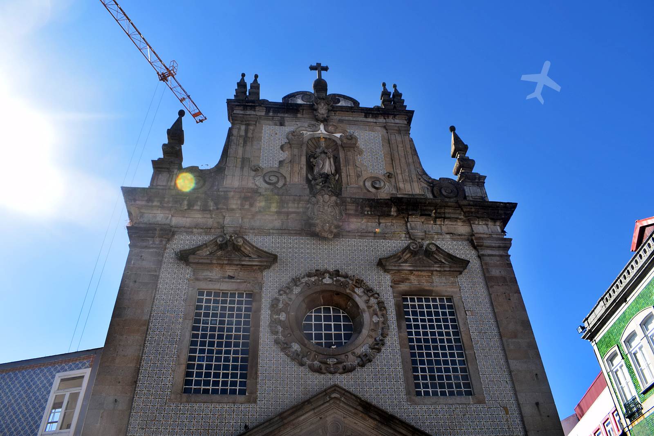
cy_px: 218
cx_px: 327
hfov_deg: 67.4
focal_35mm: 27
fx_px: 491
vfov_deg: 47.9
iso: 200
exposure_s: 1/250
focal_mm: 18
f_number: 8
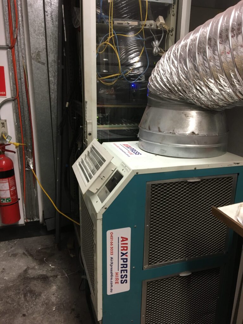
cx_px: 122
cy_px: 162
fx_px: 271
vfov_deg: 61.7
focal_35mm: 29
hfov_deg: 48.2
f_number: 2.2
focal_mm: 4.15
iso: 125
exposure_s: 1/33
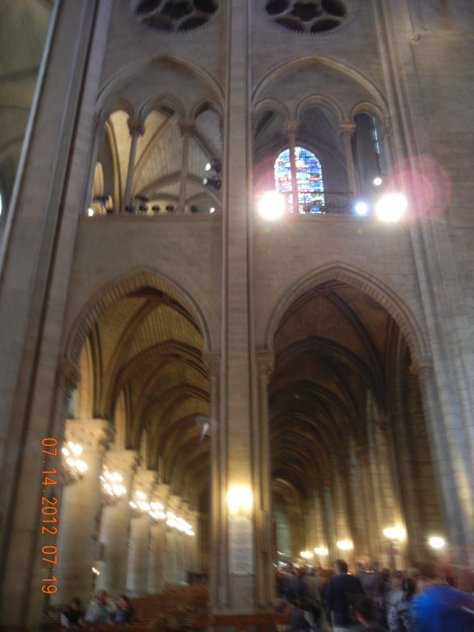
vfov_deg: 60.0
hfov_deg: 46.8
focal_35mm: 30
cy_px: 316
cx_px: 237
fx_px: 548
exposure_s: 1/1.4
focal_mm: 5.4
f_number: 3.5
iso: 200
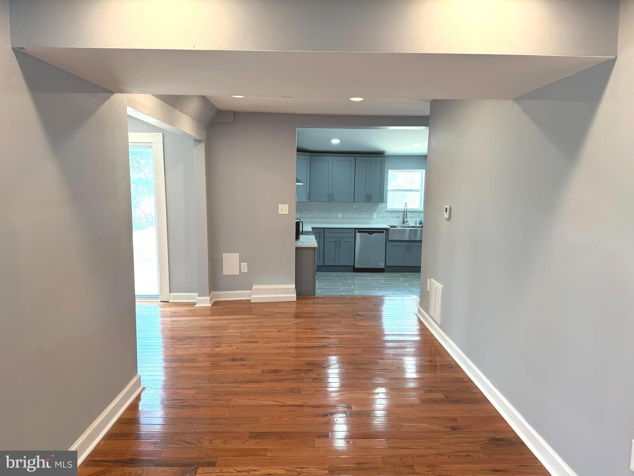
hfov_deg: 71.6
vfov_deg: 56.8
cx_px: 317
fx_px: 440
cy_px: 238
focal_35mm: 24
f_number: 1.78
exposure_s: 1/120
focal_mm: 6.76
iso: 125
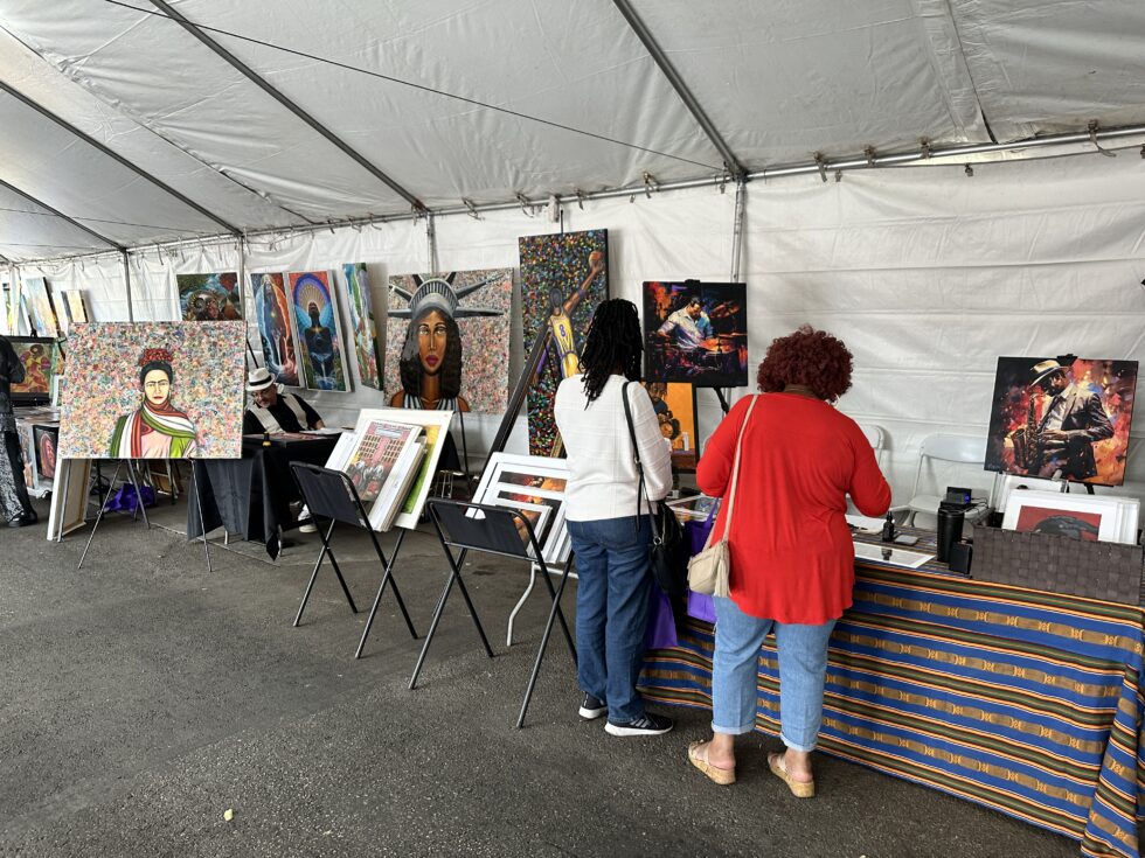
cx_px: 572
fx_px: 794
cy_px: 429
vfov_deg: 56.8
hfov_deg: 71.6
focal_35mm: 24
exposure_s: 1/120
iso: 125
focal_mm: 6.86
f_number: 1.78
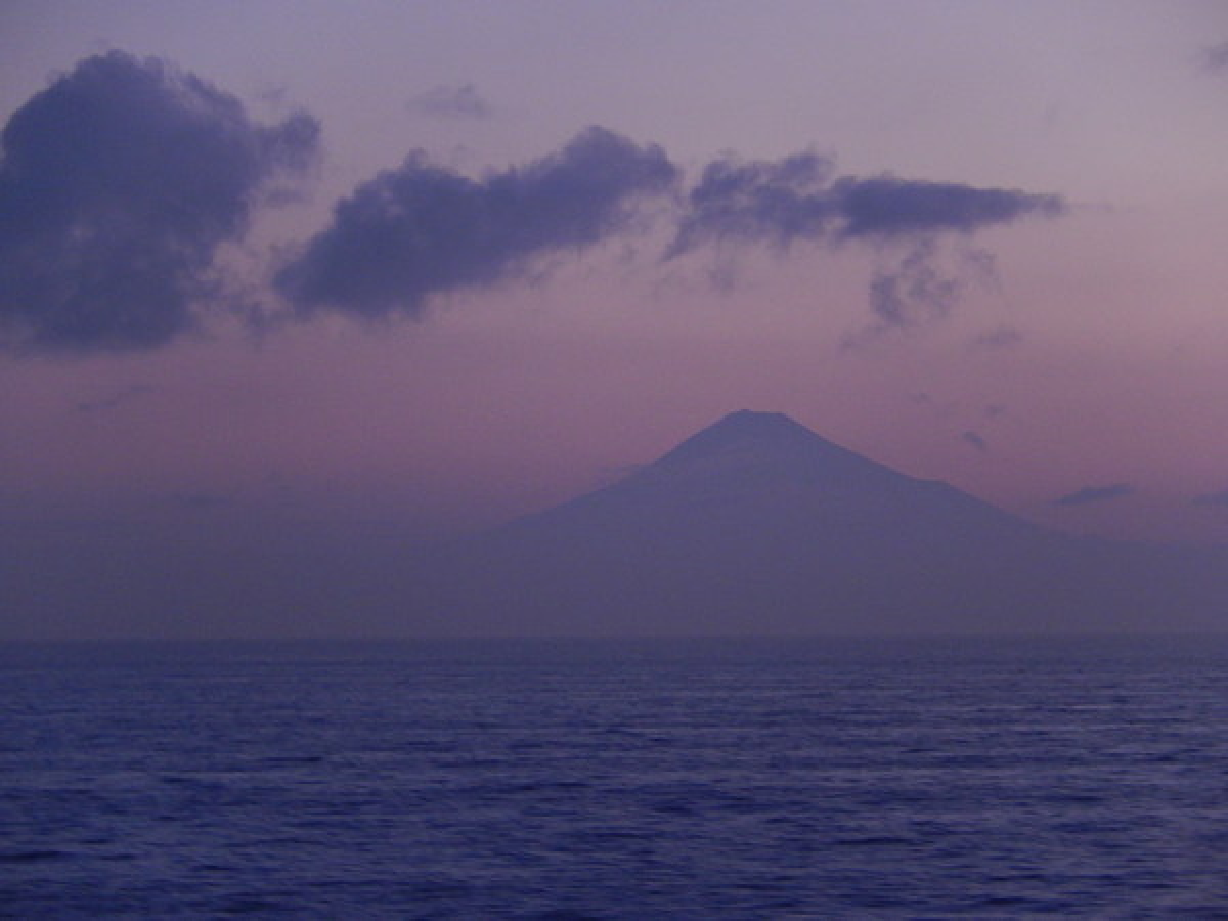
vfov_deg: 6.9
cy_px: 460
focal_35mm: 215
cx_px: 614
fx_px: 7627
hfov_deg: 9.2
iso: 450
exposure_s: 1/15
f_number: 5.8
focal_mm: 38.6
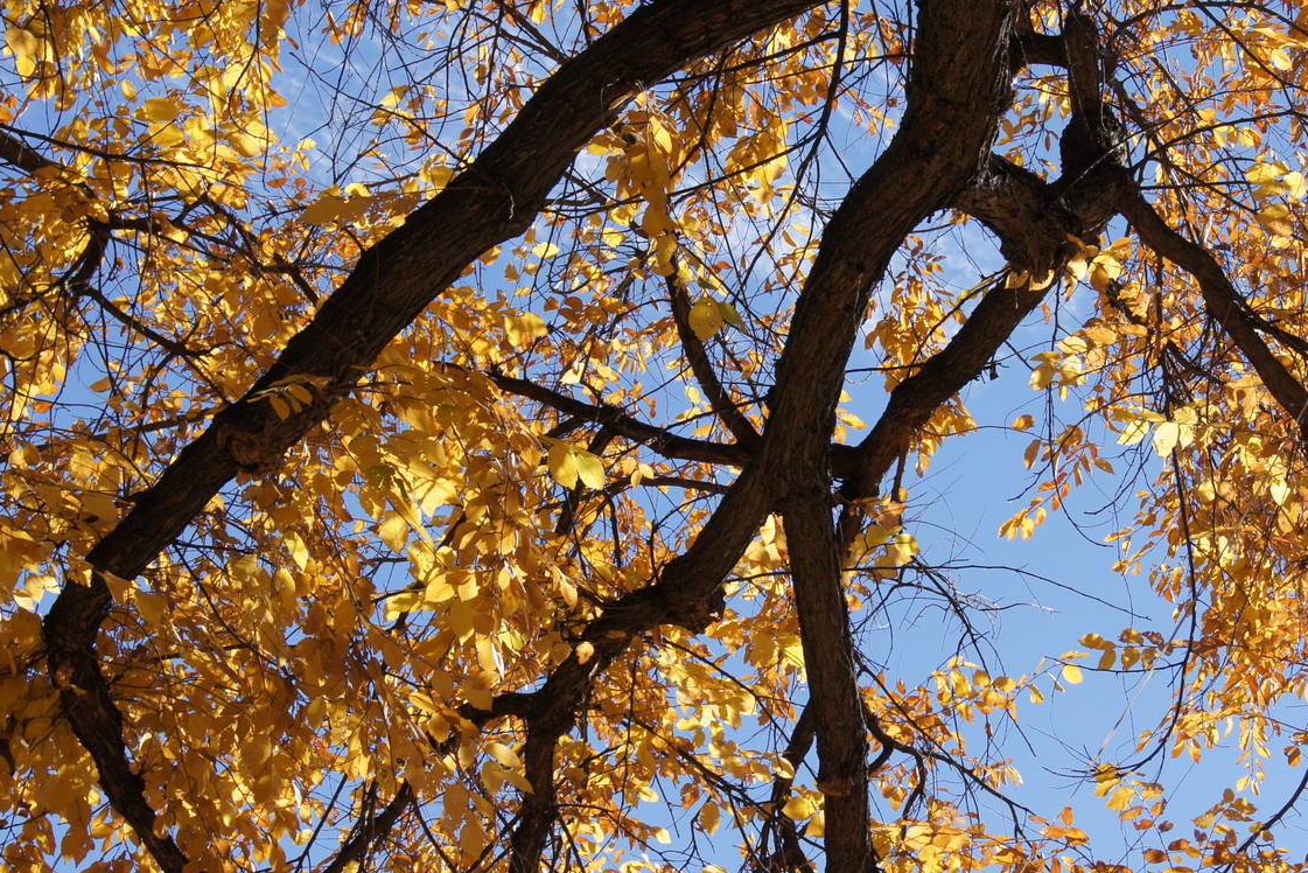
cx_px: 909
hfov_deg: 19.0
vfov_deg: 12.8
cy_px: 406
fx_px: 3888
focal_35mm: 107
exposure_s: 1/250
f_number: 9
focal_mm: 50
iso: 200
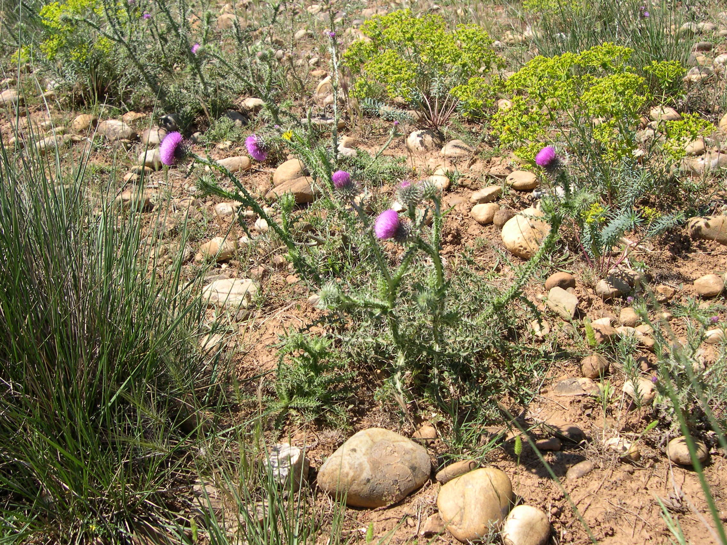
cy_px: 272
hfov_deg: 49.0
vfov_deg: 37.7
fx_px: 798
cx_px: 364
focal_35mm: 38
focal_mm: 8
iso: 100
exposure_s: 1/142
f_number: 7.6
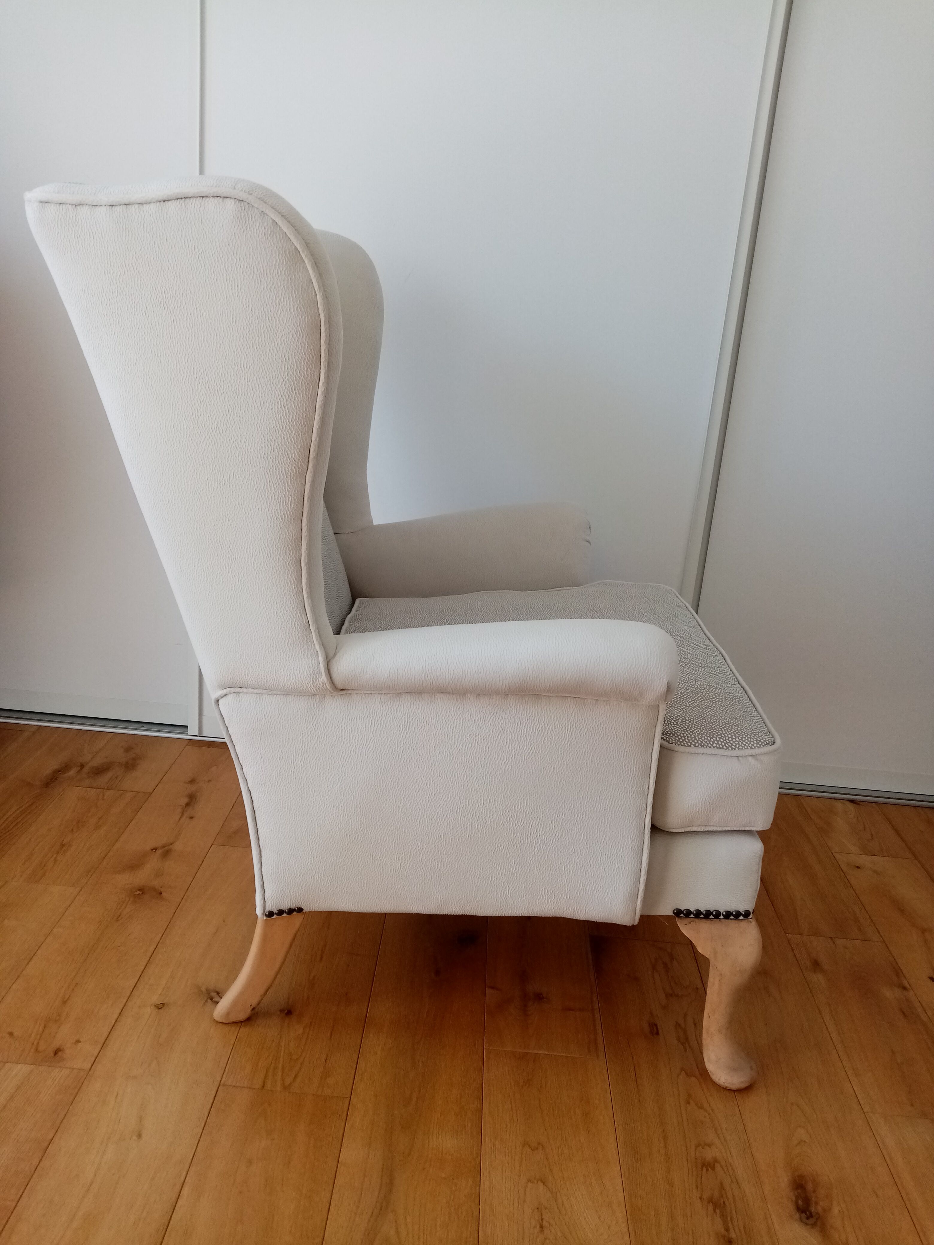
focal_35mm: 26
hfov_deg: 53.1
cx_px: 467
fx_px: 935
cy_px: 622
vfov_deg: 67.3
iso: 167
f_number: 1.8
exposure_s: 1/33.3
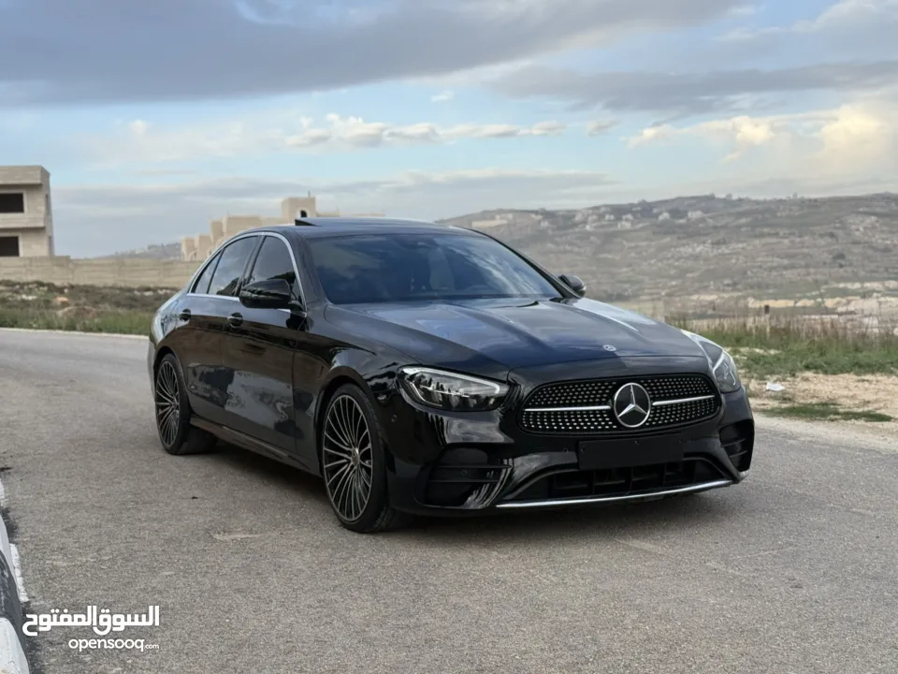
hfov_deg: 39.7
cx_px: 449
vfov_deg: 30.3
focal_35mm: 48
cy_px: 337
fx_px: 1245
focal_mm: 6.76
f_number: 1.78
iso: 64
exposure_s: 1/1116
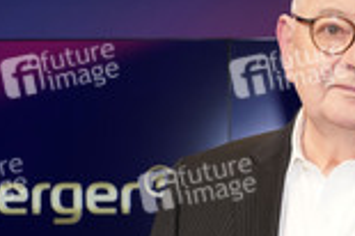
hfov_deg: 16.4
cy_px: 243
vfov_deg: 10.8
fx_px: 1231
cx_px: 228
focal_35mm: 125
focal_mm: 43
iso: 2000
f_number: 5.6
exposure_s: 1/125
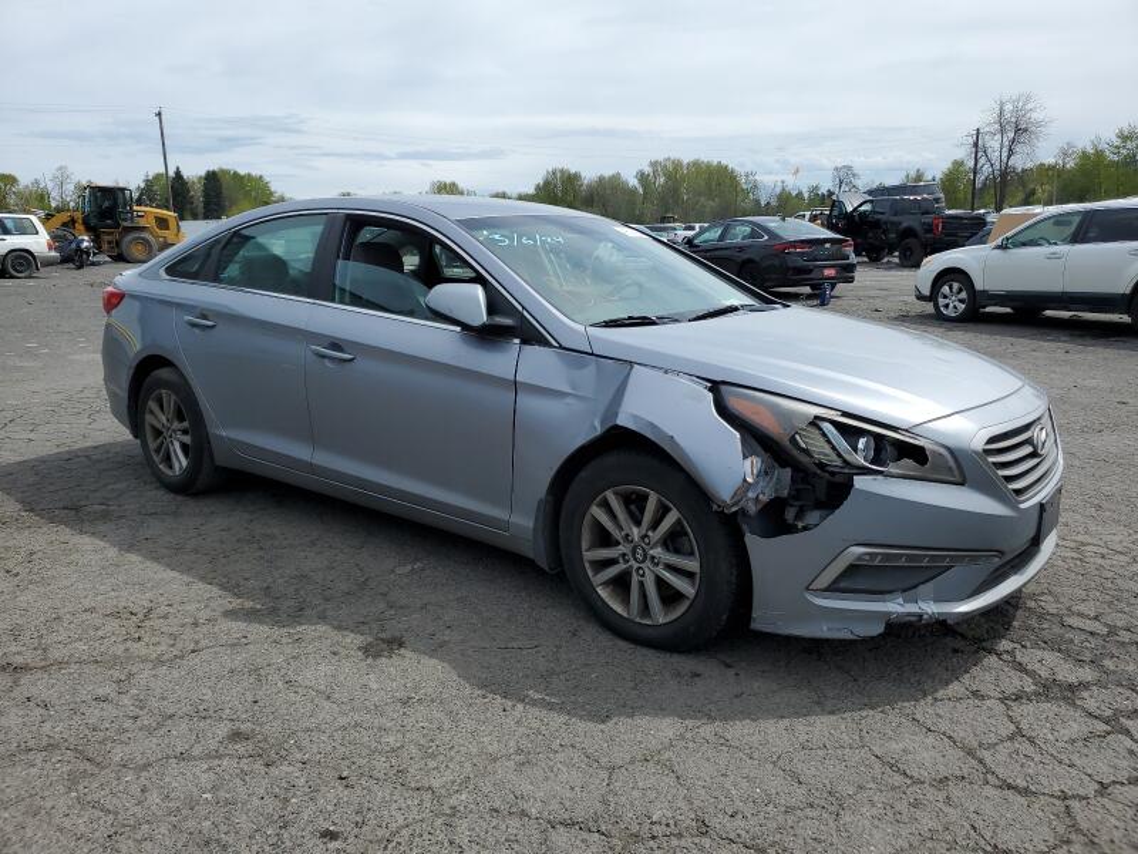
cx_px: 569
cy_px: 427
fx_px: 855
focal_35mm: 26
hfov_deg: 67.3
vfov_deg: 53.1
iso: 50
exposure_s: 1/5000
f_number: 1.5
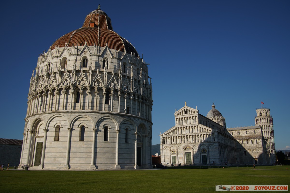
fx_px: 226
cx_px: 145
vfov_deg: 46.4
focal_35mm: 28
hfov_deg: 65.5
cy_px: 96
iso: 100
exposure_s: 1/500
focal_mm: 28
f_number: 8
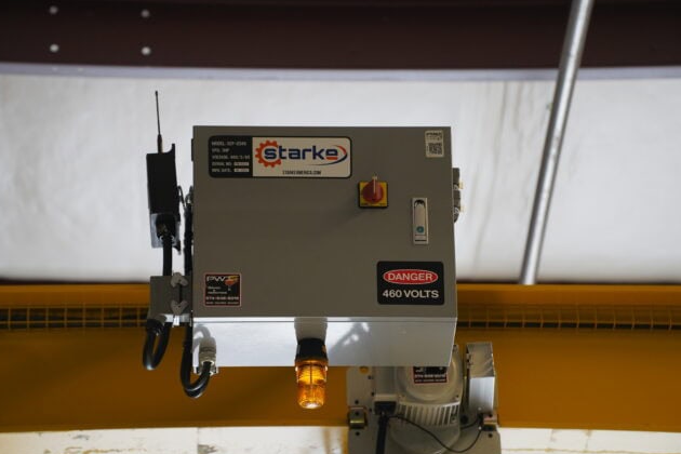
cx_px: 337
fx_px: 3461
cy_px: 230
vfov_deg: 7.5
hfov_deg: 11.2
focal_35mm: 183
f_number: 3.5
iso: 1600
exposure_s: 1/200
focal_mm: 180
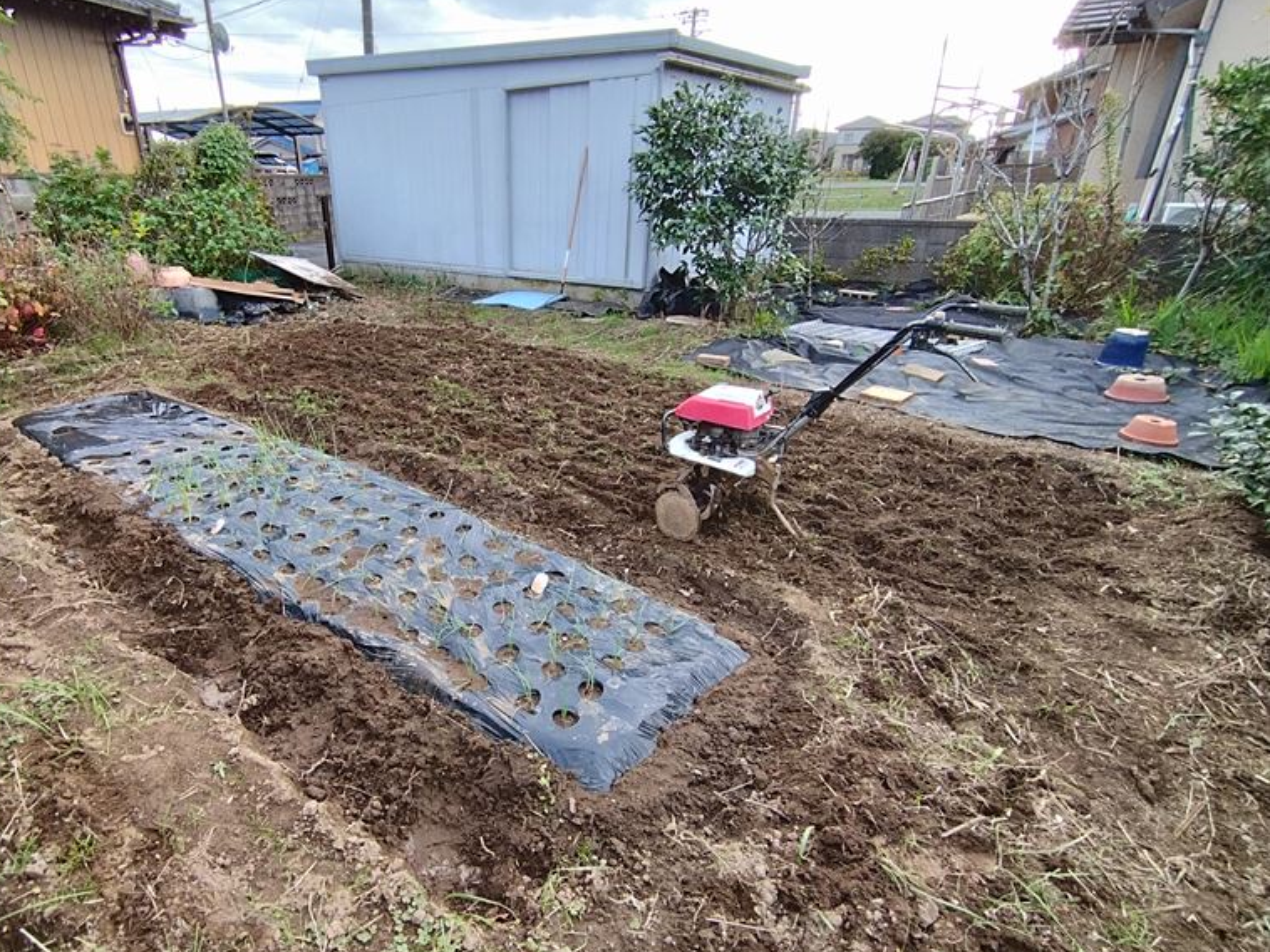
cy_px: 492
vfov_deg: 68.6
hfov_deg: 83.8
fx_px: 697
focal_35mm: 19
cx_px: 518
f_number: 2.2
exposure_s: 1/100
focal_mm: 1.65
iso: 80
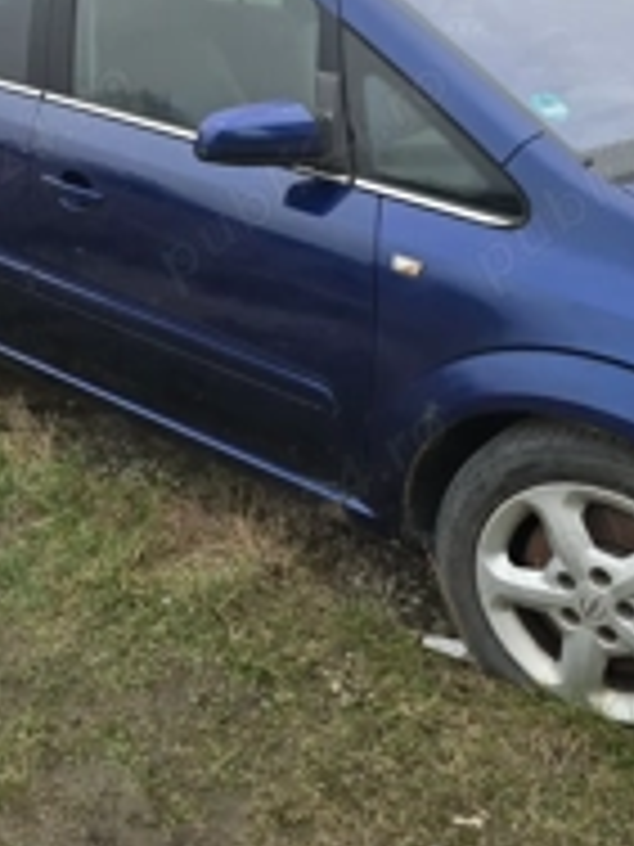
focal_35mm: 49
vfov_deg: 38.2
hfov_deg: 29.1
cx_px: 144
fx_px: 1197
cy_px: 248
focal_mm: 6.3
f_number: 1.7
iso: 20
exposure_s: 1/180
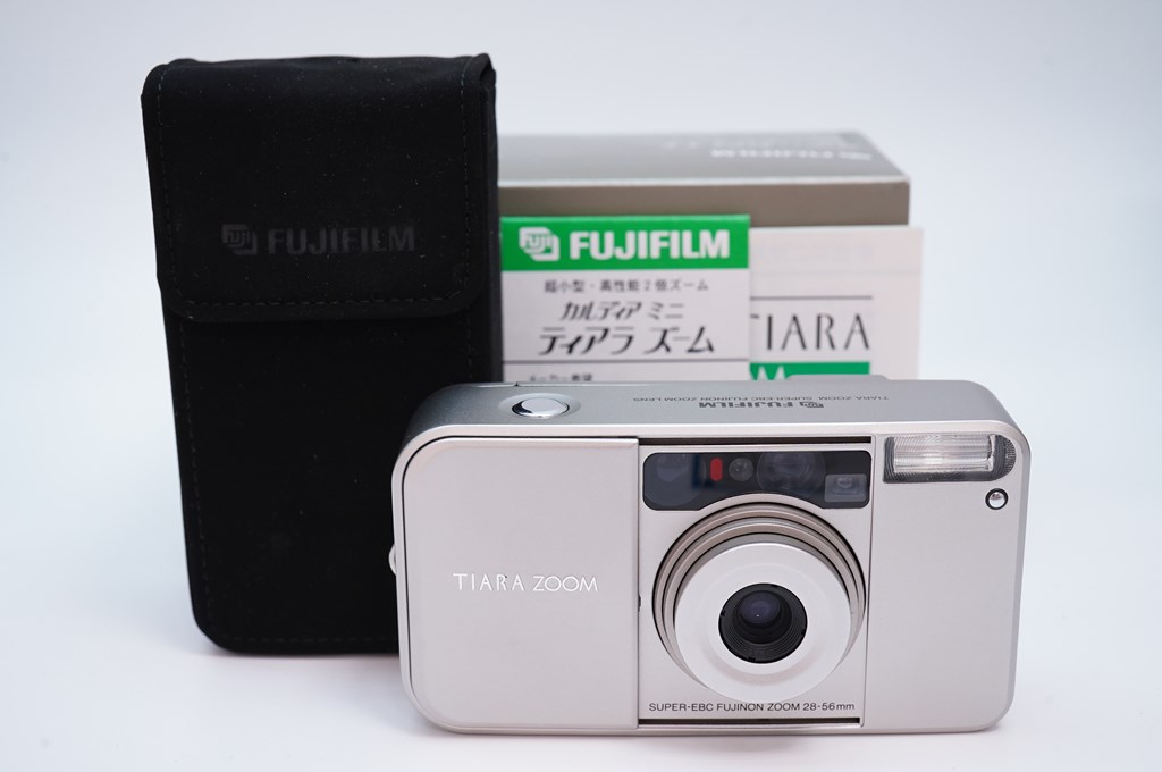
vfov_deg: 26.9
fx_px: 1612
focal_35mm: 50
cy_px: 386
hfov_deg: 39.6
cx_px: 581
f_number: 8
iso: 1600
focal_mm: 50
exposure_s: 1/125
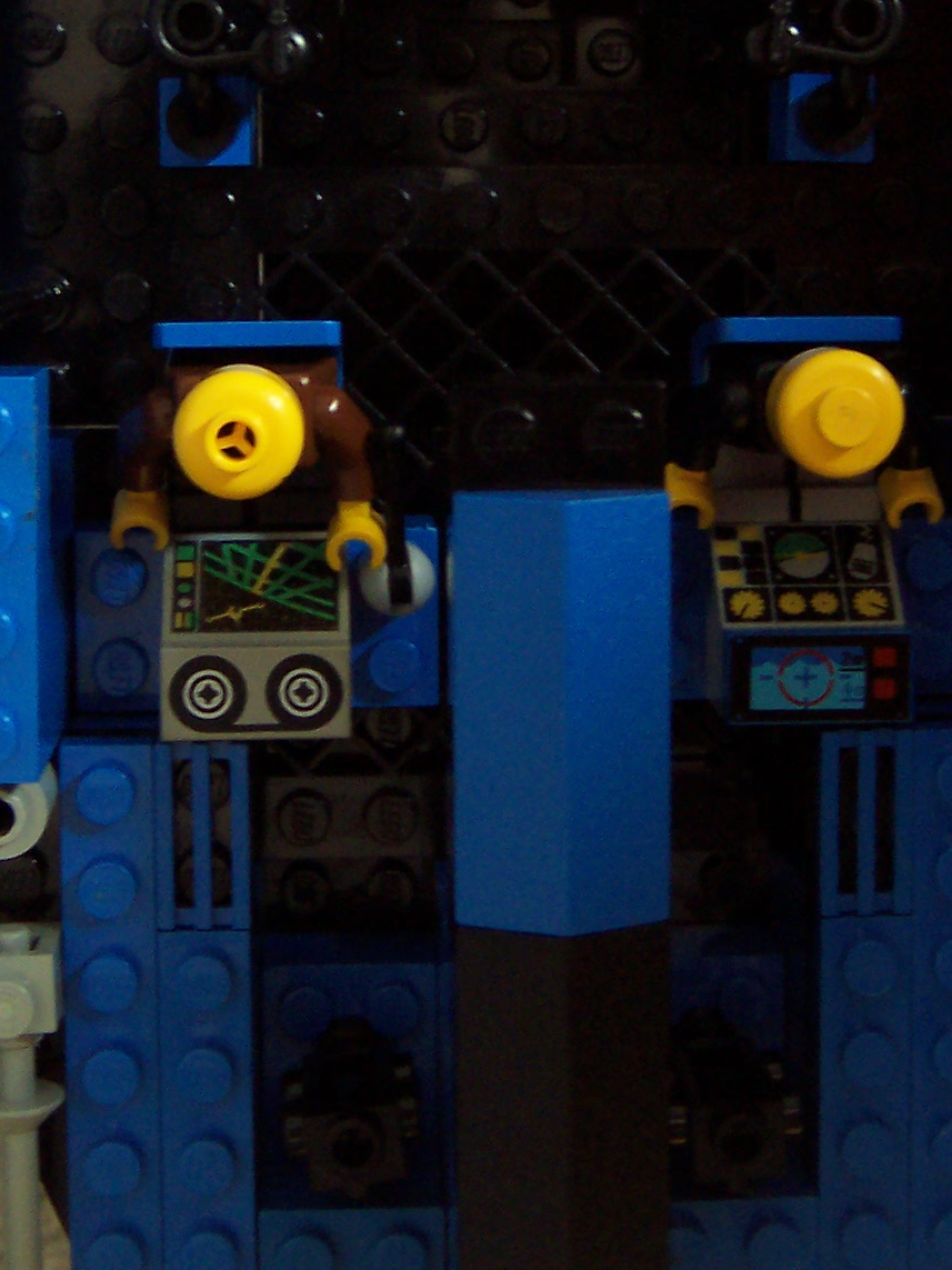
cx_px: 453
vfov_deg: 29.6
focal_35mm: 64
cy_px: 257
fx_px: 2347
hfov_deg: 22.9
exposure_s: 1/8
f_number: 2.8
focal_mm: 5.6
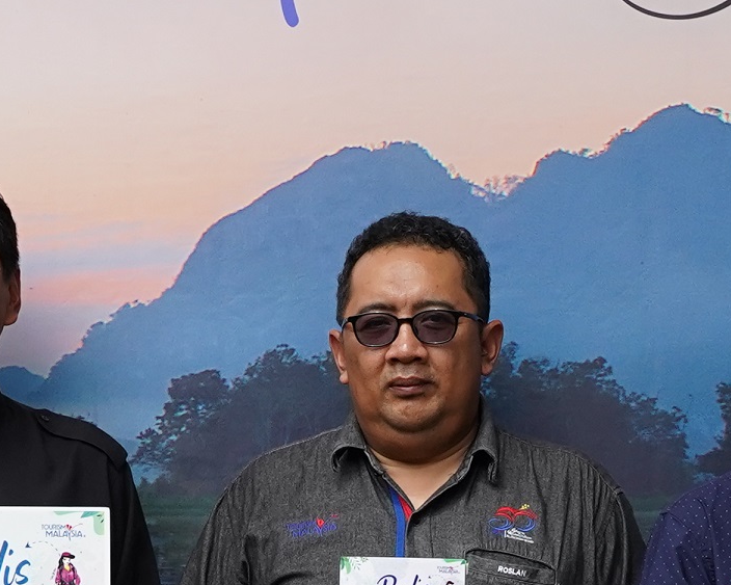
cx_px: 368
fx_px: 4153
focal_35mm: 192
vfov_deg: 7.9
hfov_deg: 10.1
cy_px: 889
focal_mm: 40
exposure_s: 1/1600
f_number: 7.1
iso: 1000
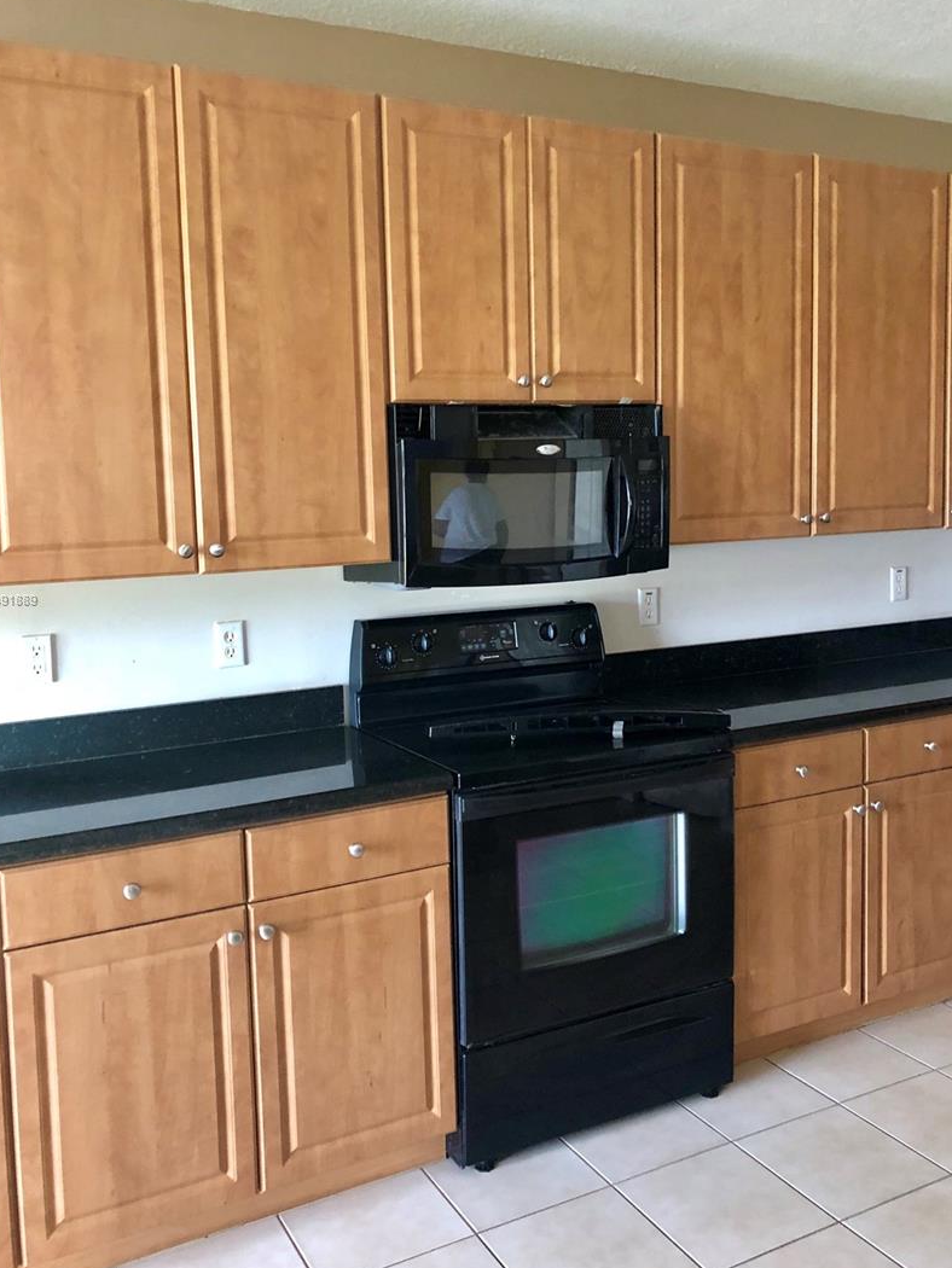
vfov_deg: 56.8
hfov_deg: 44.2
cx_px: 472
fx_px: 1173
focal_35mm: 32
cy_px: 600
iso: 100
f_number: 1.8
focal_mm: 4
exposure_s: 1/12
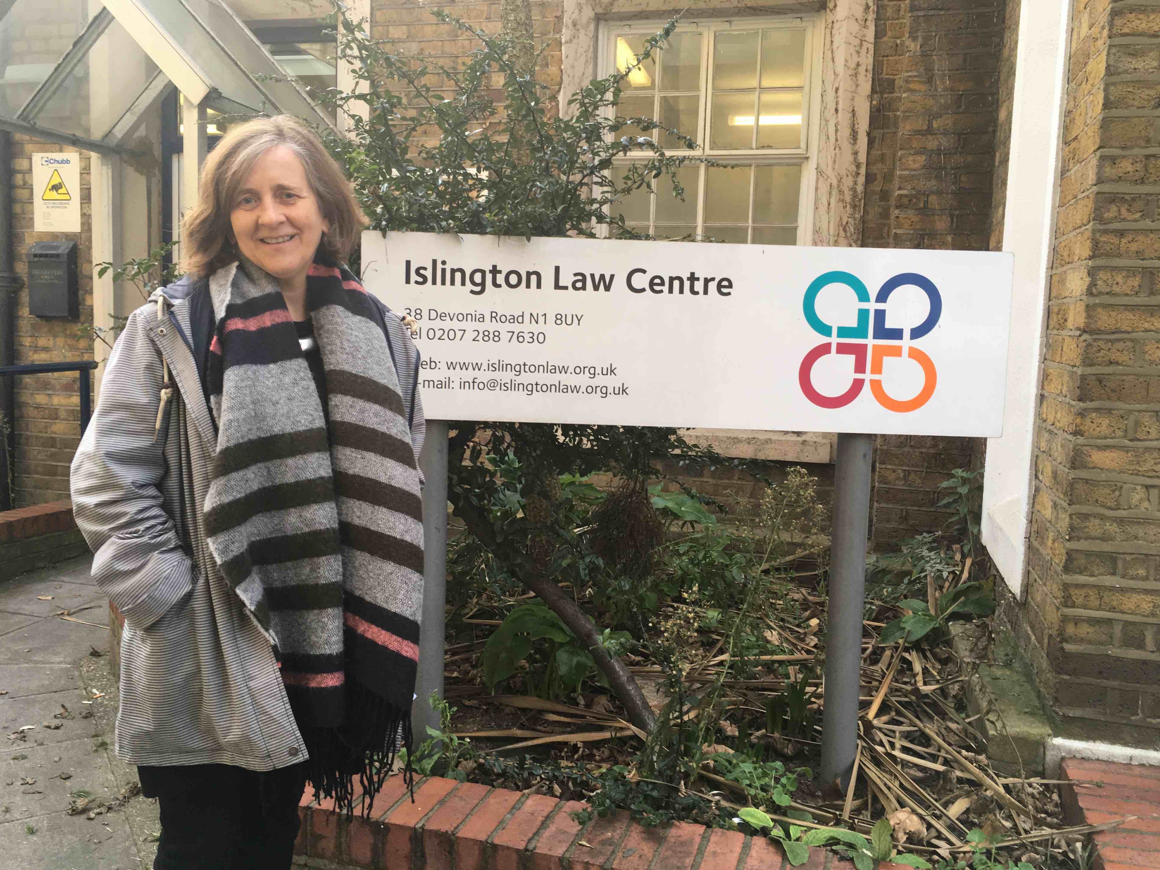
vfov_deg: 46.8
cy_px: 429
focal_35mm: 30
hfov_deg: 60.0
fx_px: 1005
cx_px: 574
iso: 40
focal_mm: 4.15
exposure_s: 1/100
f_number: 2.2
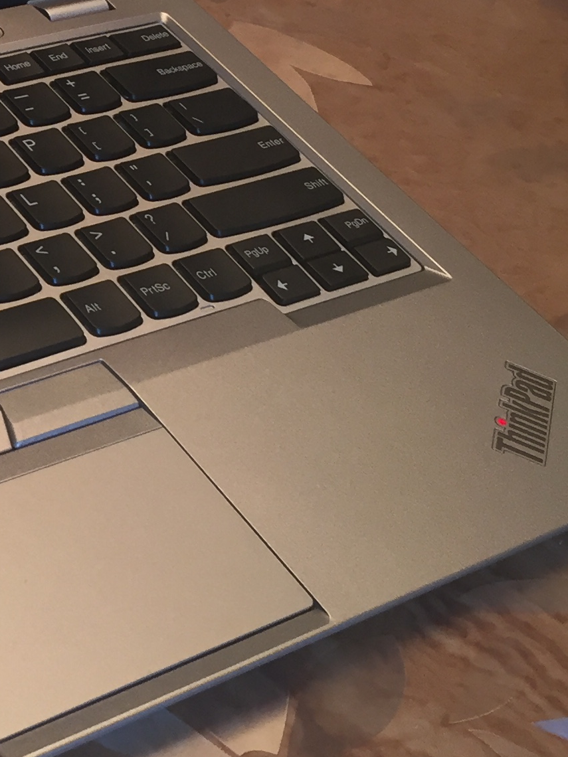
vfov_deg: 23.3
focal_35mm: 83
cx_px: -195
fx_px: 1816
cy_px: 201
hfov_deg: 16.7
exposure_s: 1/33
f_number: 2.2
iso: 80
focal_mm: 4.15
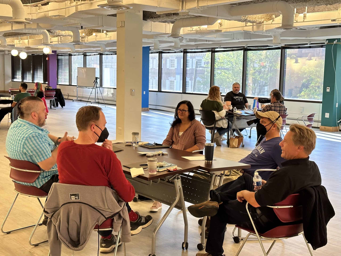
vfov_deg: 30.3
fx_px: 473
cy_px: 128
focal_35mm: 48
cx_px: 170
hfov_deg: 39.7
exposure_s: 1/60
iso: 125
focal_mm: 6.86
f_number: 1.78
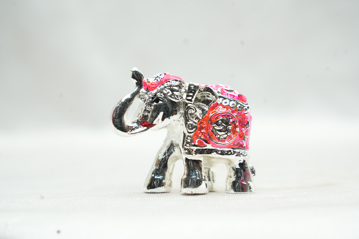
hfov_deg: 19.5
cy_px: 120
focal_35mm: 105
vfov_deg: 13.0
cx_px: 180
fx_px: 1047
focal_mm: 105
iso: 400
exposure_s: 1/50
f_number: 7.1
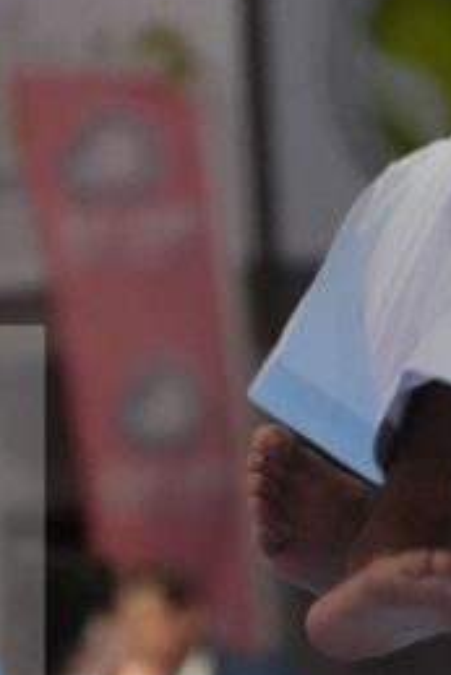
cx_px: 686
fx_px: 10246
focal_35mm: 546
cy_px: 563
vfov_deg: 3.8
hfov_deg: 2.5
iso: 8000
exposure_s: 1/500
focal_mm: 118
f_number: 2.8
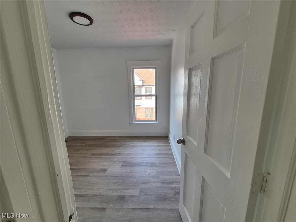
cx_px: 148
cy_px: 111
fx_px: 111
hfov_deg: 106.2
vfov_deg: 89.9
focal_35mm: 13
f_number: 2.2
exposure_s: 1/60
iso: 64
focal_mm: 1.74
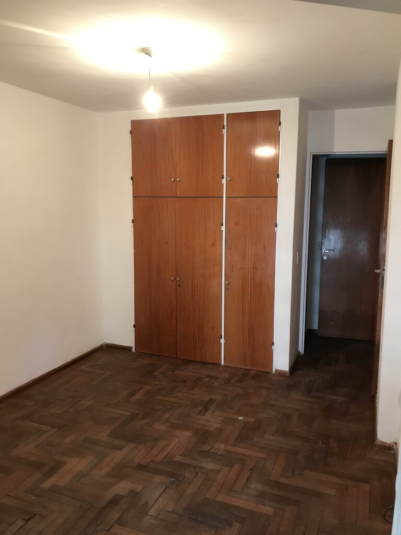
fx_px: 432
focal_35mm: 28
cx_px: 200
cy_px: 268
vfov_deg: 63.4
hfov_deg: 49.7
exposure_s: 1/17
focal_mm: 3.99
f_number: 1.8
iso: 50
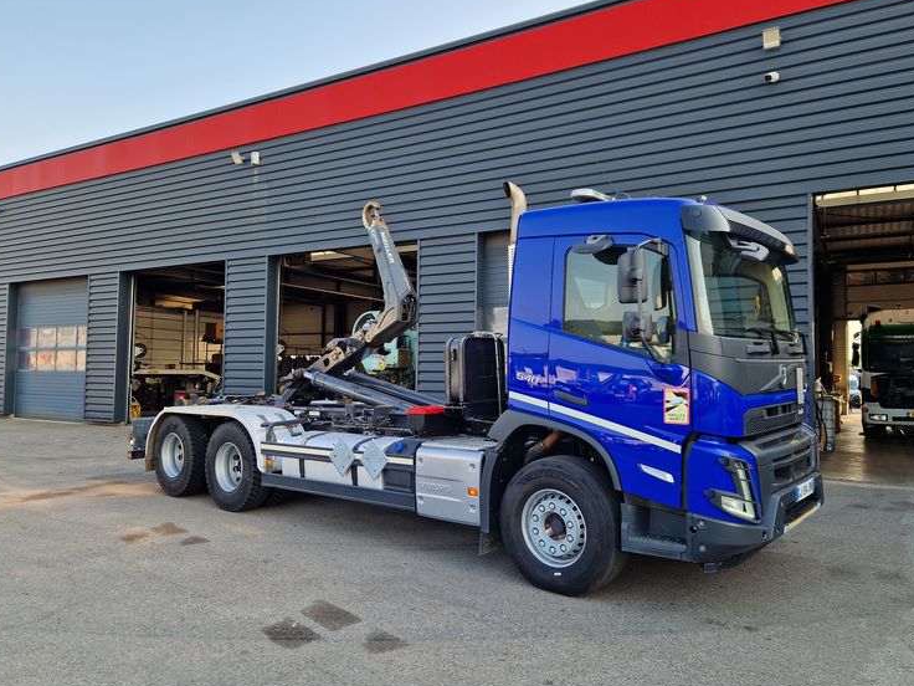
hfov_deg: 69.3
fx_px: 660
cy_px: 339
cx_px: 483
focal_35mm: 25
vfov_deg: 54.9
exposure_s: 1/281
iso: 50
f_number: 1.8
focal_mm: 5.4
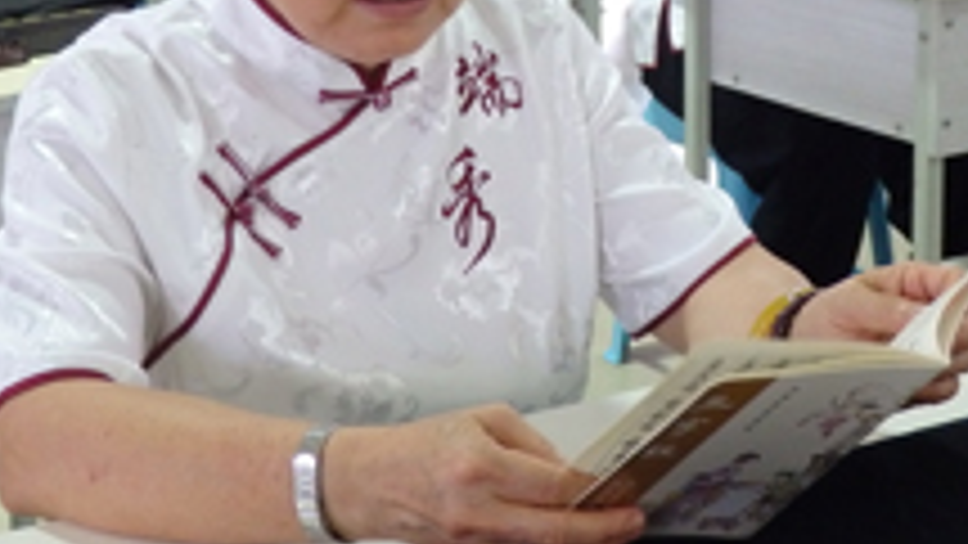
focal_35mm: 91
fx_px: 2336
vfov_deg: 13.1
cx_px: 599
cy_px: 9
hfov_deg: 23.4
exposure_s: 1/50
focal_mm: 8
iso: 800
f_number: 3.8
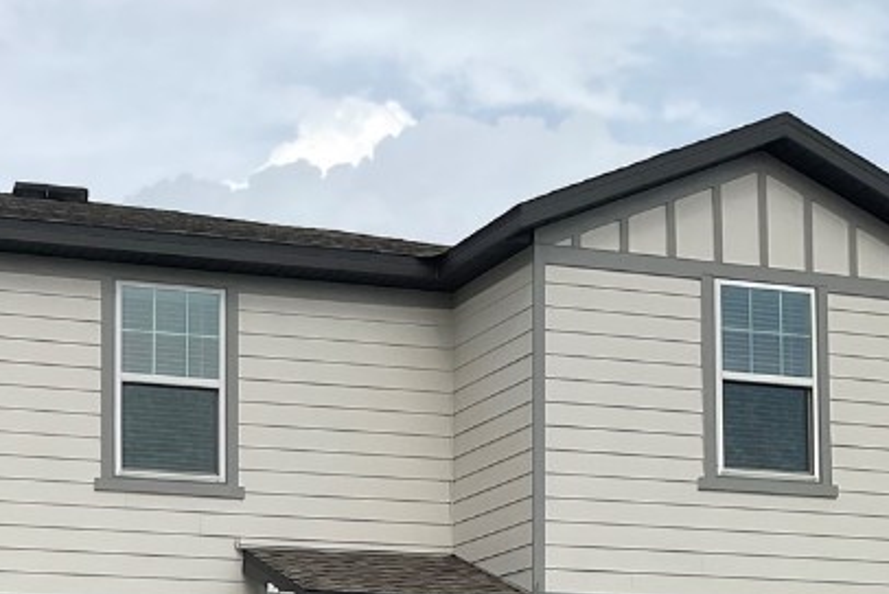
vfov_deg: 16.9
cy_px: 789
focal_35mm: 76
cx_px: 18
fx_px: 1877
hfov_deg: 25.4
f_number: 1.8
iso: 16
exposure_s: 1/2801
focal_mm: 3
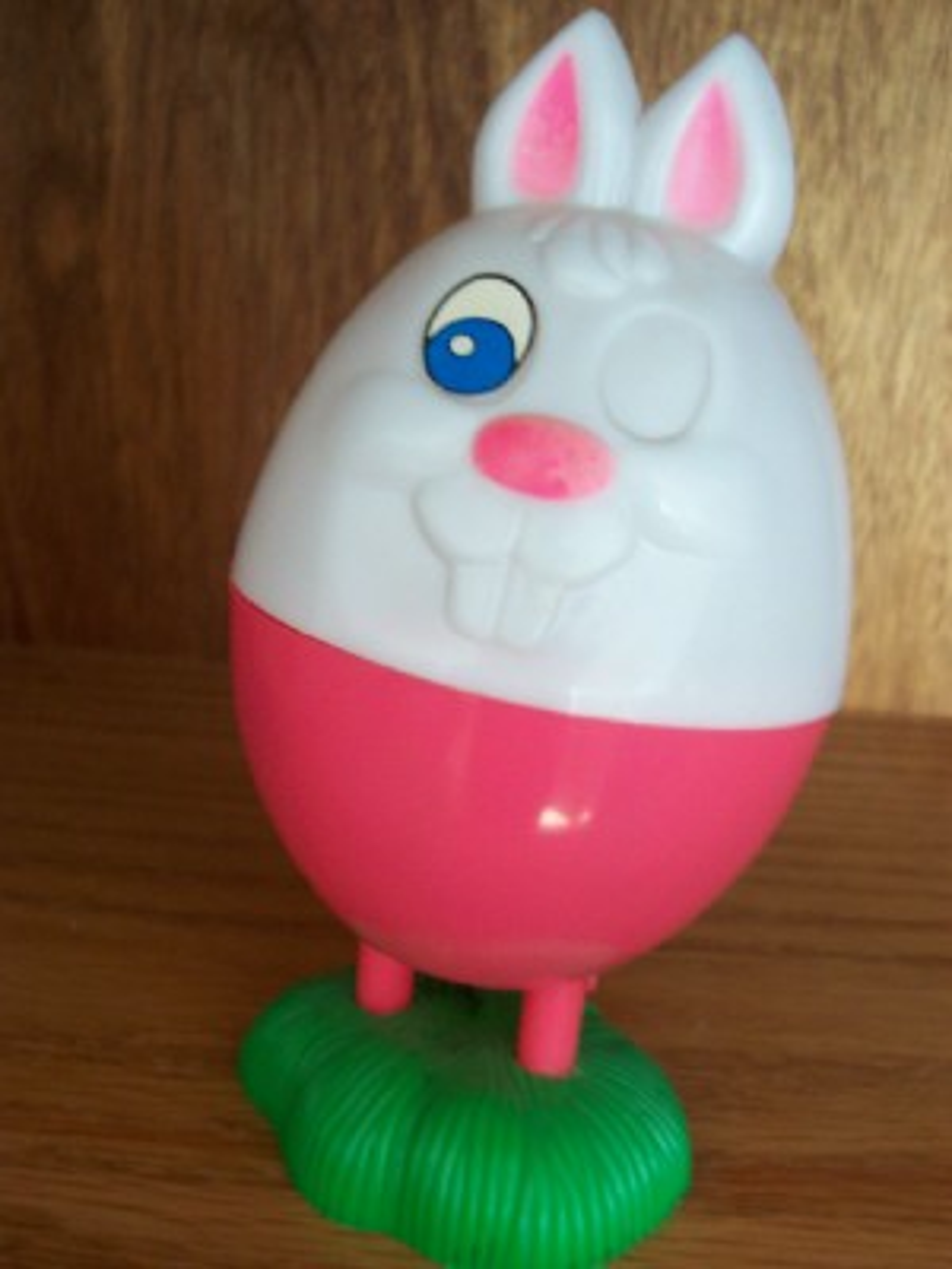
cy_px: 634
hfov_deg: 38.7
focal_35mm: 37
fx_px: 1357
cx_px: 476
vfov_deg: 50.1
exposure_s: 1/8
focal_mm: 5.6
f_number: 2.8
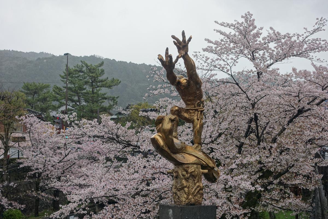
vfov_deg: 19.5
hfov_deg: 28.8
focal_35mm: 70
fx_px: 638
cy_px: 110
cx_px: 164
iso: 125
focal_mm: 25.7
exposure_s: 1/250
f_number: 4
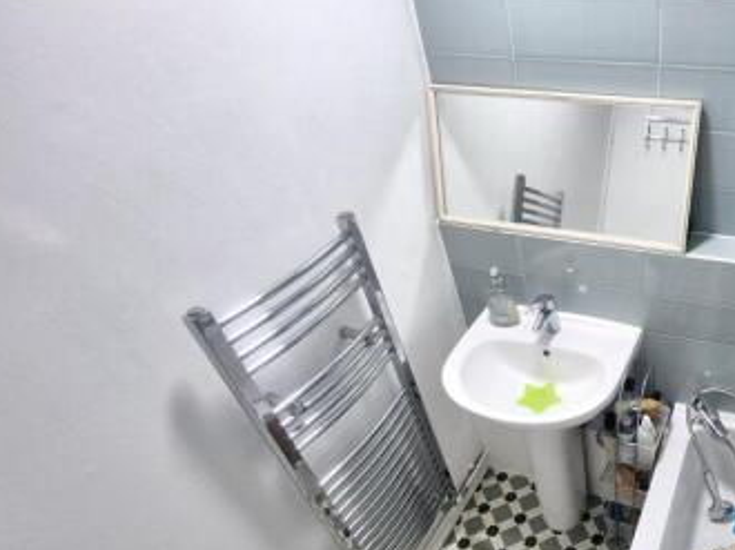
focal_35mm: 23
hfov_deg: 64.9
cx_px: 623
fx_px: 488
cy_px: 371
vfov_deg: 57.4
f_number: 2.2
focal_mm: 2.2
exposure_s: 1/50
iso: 250
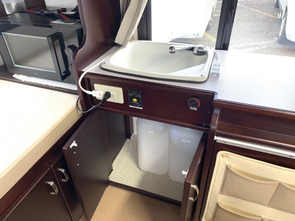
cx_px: 148
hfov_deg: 67.3
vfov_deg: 53.1
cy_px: 110
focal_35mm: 26
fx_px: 222
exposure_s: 1/60
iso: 100
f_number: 1.8
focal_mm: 4.25
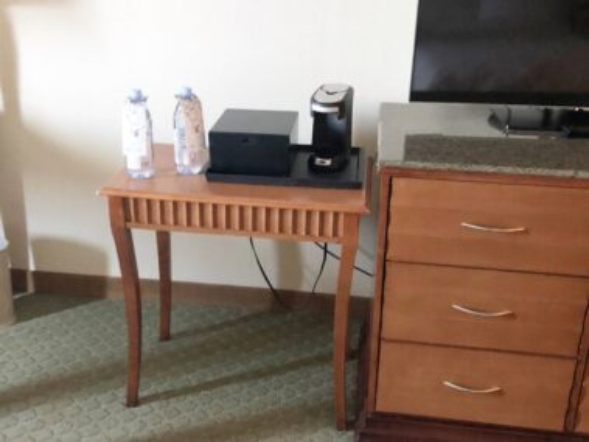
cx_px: 294
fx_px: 476
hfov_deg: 63.5
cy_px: 221
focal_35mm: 28
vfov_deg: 49.7
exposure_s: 1/4
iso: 125
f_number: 1.8
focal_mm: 3.99
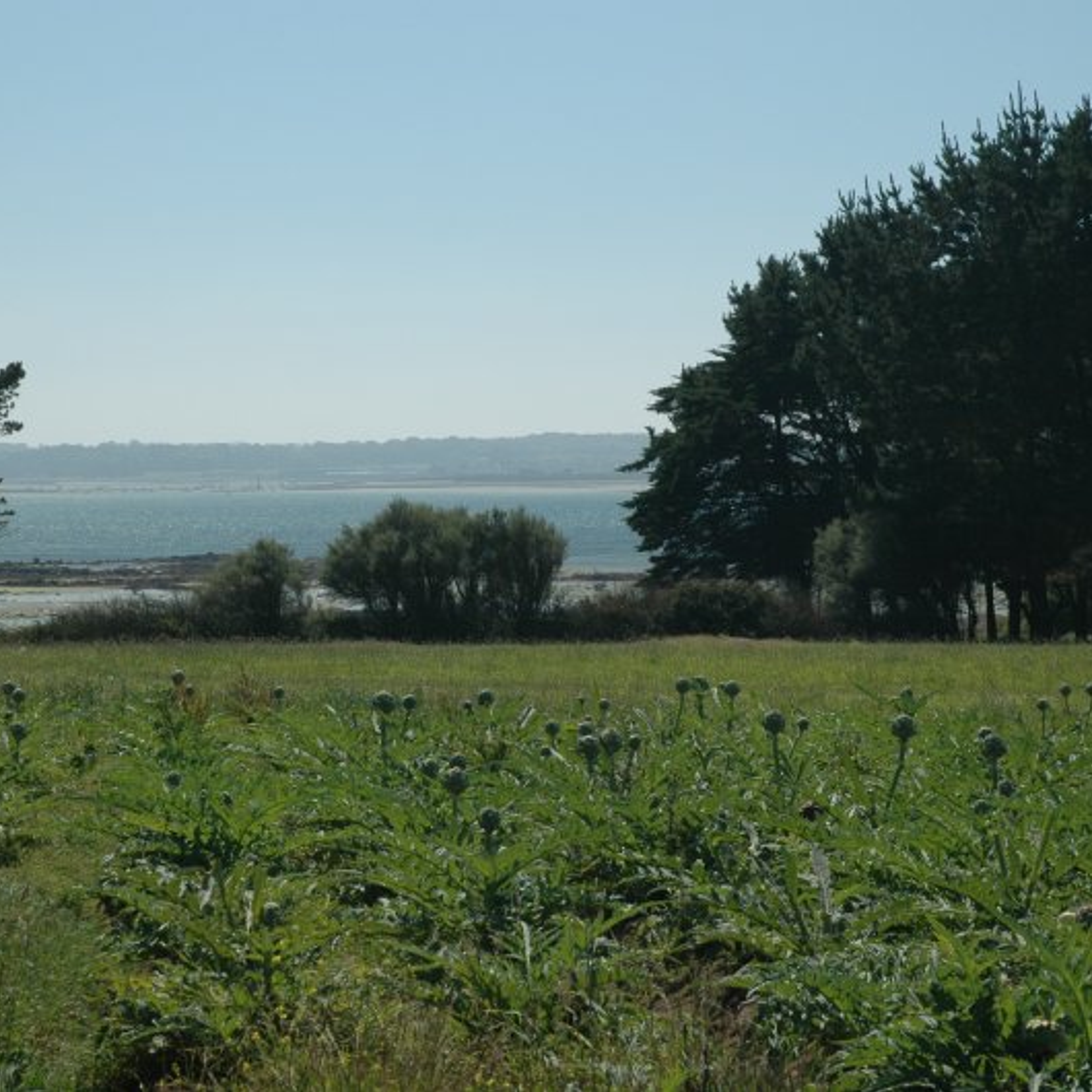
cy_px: 546
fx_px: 3569
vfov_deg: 17.4
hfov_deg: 17.4
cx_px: 482
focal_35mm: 100
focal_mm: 52
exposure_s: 1/125
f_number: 10
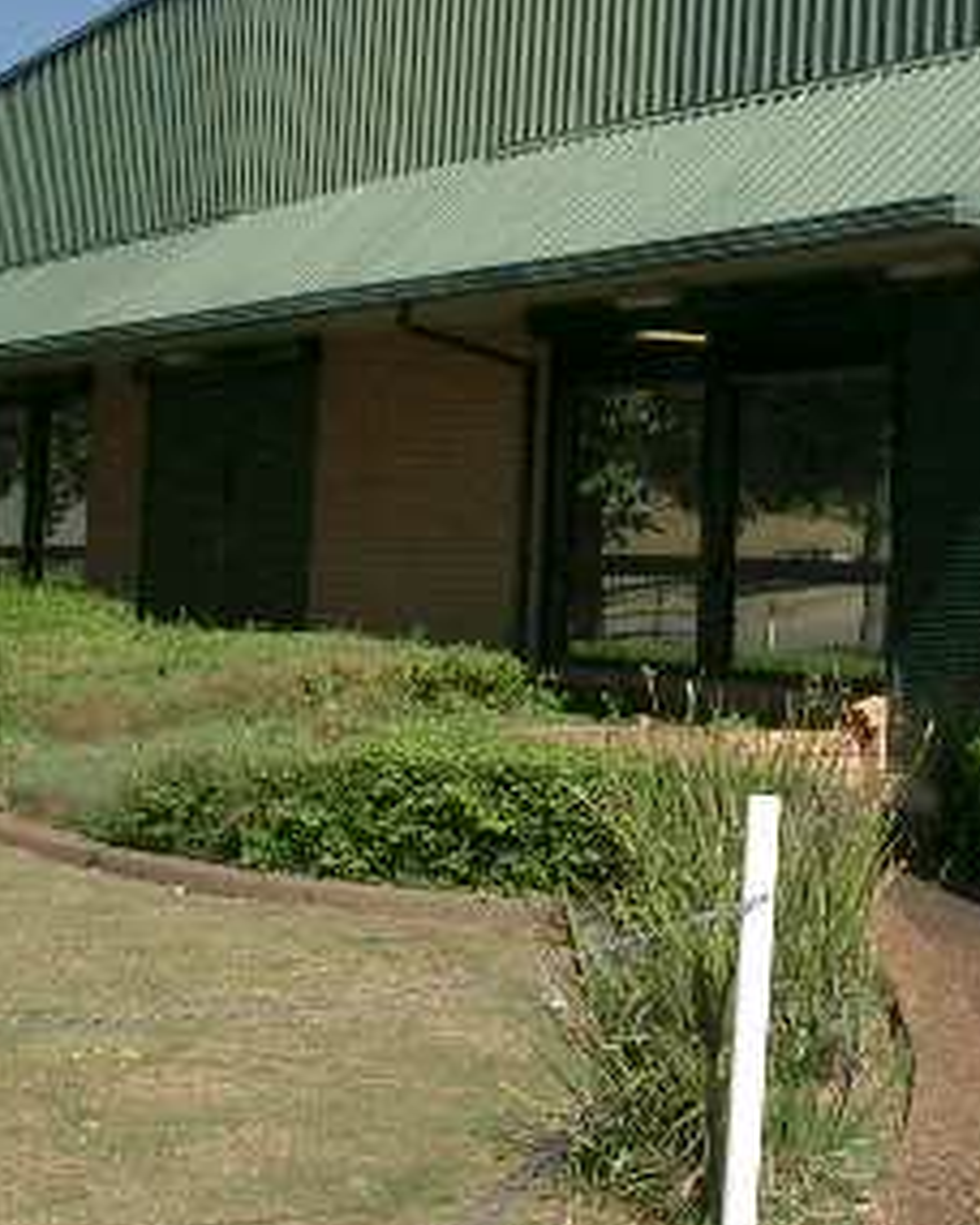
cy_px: 331
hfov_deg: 16.9
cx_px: 842
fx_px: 3263
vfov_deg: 21.1
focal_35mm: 90
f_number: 4.6
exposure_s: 1/500
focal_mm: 6.8
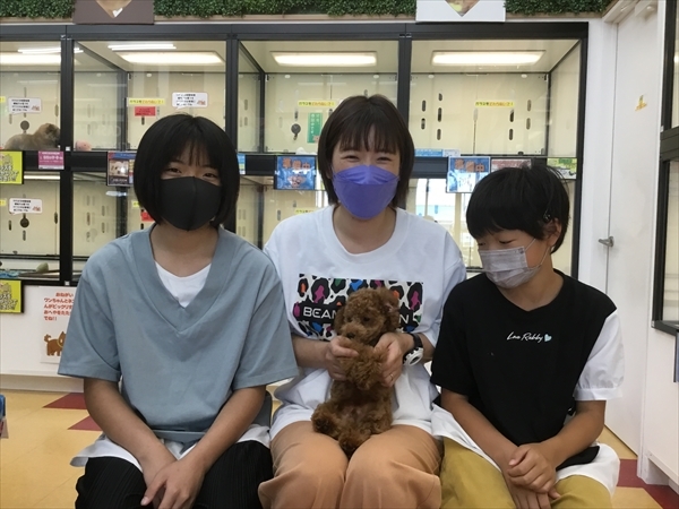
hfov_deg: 58.4
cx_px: 340
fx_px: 608
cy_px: 254
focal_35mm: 31
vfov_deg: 45.4
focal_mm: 3.3
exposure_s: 1/30
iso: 40
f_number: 2.4
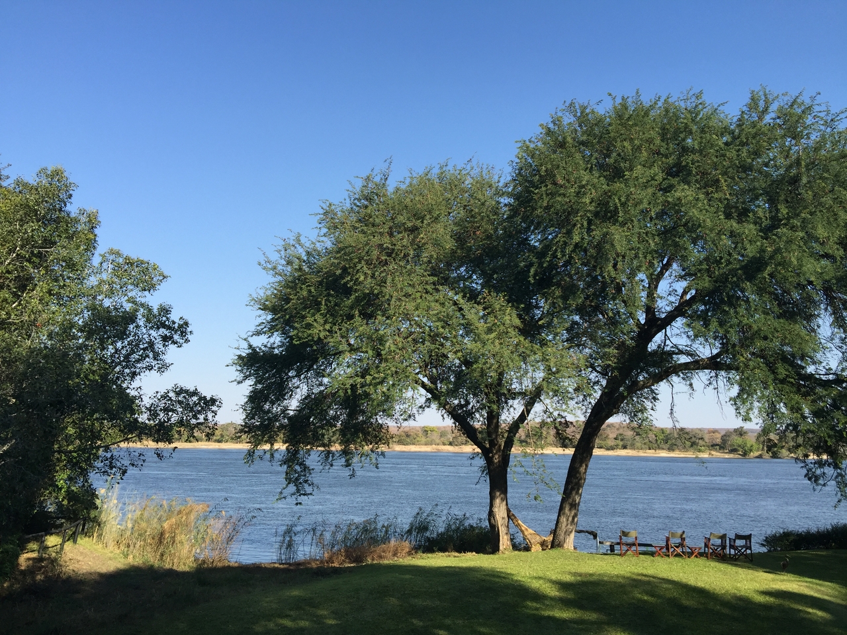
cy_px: 318
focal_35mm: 29
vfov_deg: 48.2
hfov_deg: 61.7
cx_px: 424
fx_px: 710
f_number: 2.2
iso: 32
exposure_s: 1/989
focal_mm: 4.15
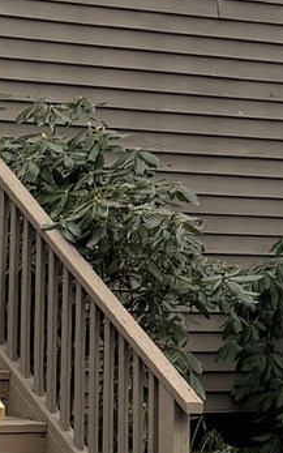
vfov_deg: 12.4
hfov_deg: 7.5
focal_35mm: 169
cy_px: 222
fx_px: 2085
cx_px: -220
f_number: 1.78
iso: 100
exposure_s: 1/2611
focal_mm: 6.76
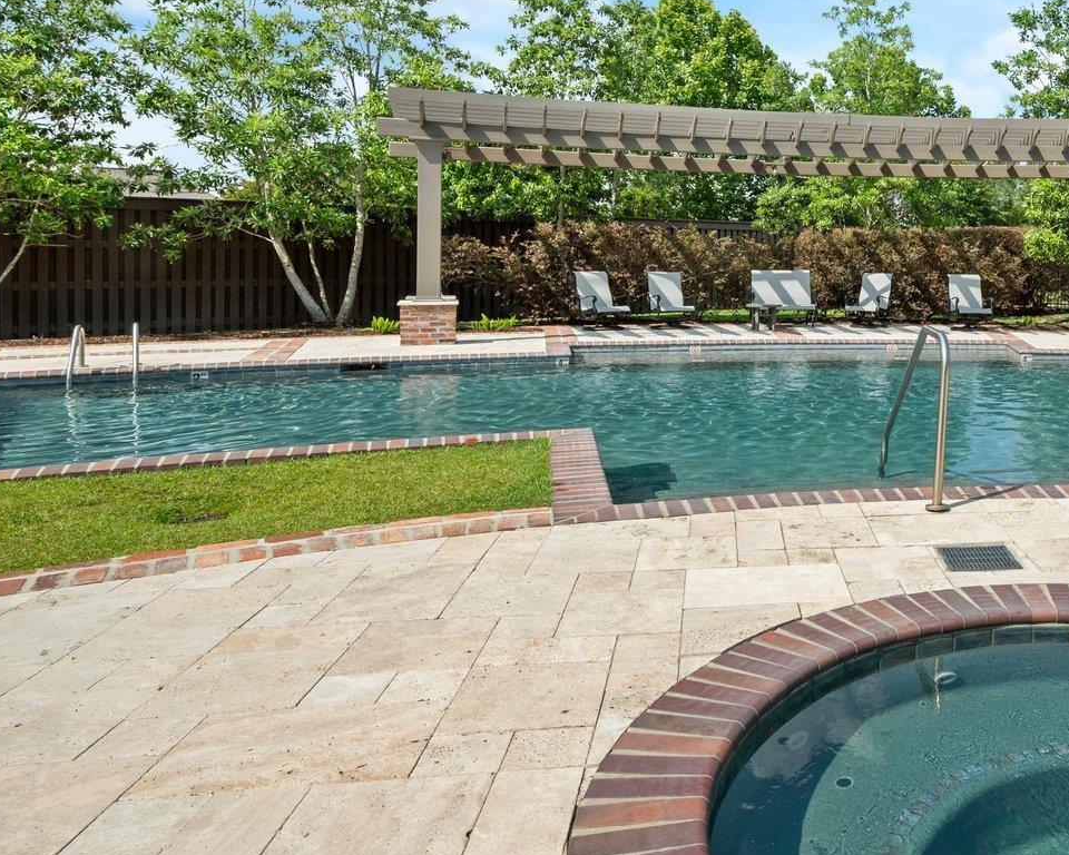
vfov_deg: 51.4
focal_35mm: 28
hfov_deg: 55.7
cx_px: 916
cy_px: 372
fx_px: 886
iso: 320
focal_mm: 14
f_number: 10
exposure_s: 1/640
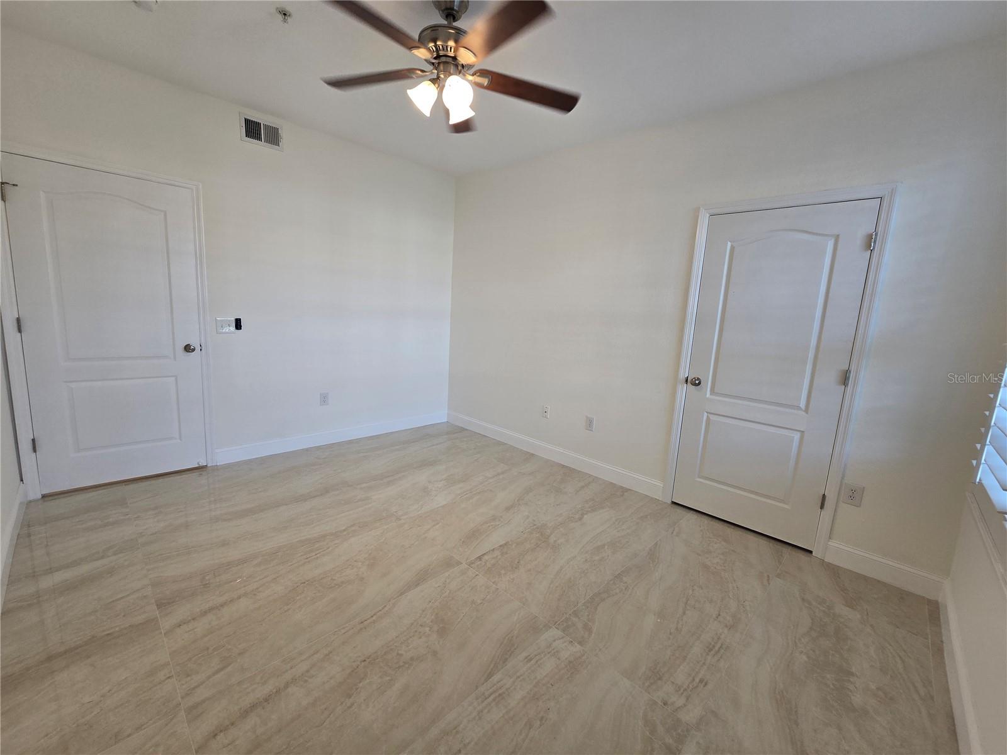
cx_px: 504
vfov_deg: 89.9
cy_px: 378
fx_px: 378
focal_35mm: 13
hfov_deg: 106.2
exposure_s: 1/60
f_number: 2.2
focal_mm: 2.2
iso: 50
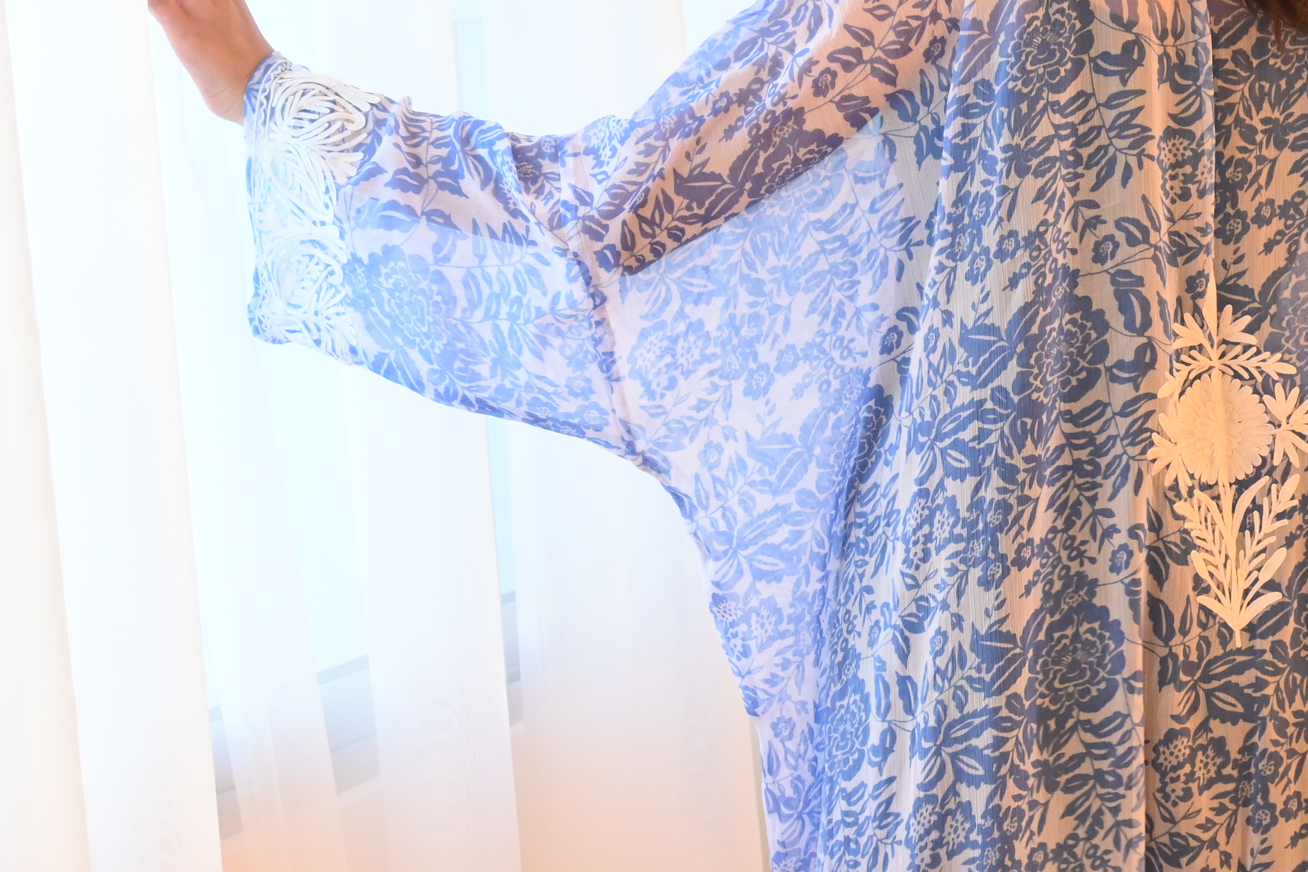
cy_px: 216
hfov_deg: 19.9
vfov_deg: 13.4
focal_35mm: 102
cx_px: 1057
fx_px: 3690
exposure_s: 1/50
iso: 1600
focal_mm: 32.5
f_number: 5
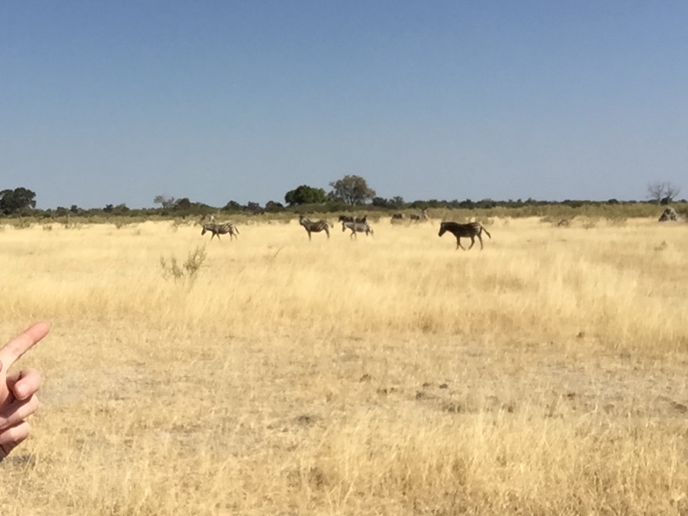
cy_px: 251
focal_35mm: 49
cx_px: 184
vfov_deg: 29.7
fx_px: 974
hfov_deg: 38.1
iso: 32
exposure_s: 1/3185
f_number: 2.2
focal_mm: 2.65
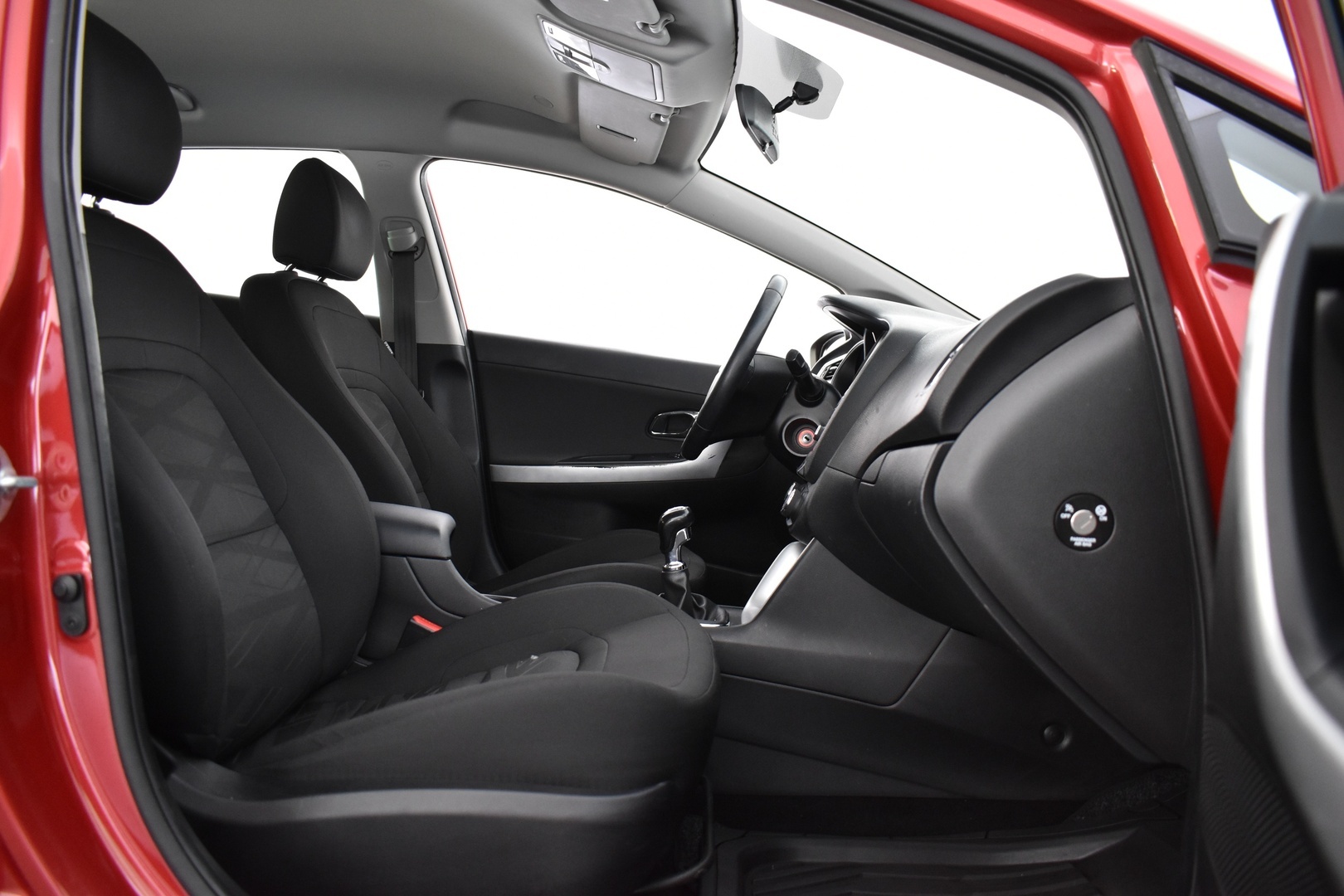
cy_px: 448
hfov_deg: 67.4
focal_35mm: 27
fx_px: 1008
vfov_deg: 47.9
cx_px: 672
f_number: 3.5
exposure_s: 1/13
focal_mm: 18
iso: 1250
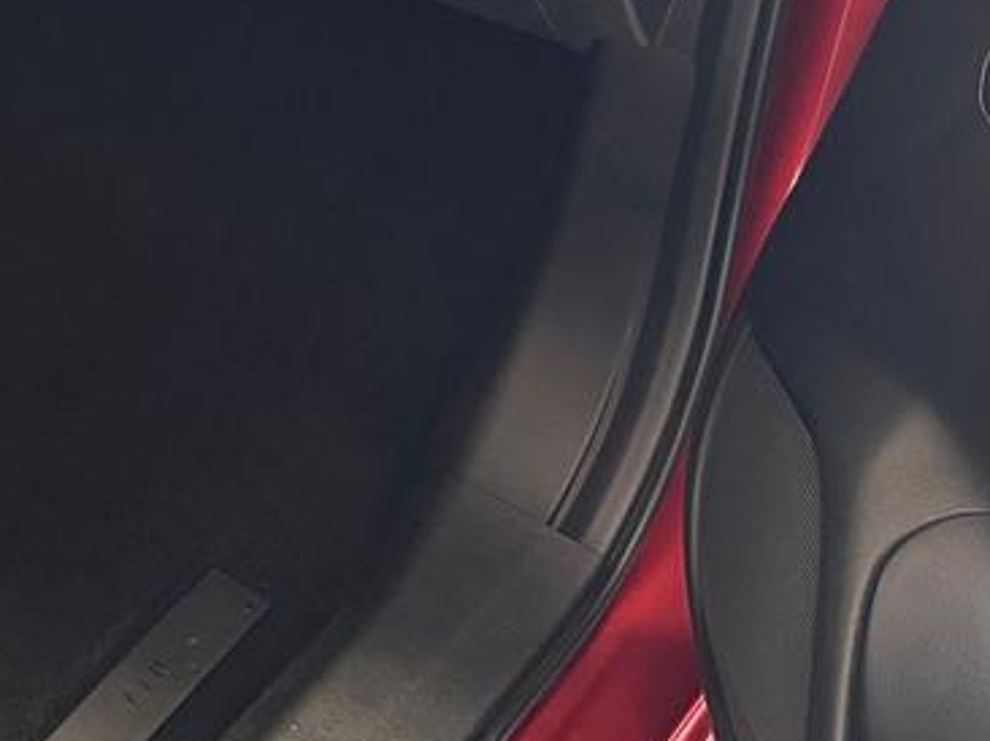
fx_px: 2401
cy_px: -62
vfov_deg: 17.0
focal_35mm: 84
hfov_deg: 21.2
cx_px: -284
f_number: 1.78
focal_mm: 6.76
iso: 500
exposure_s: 1/60
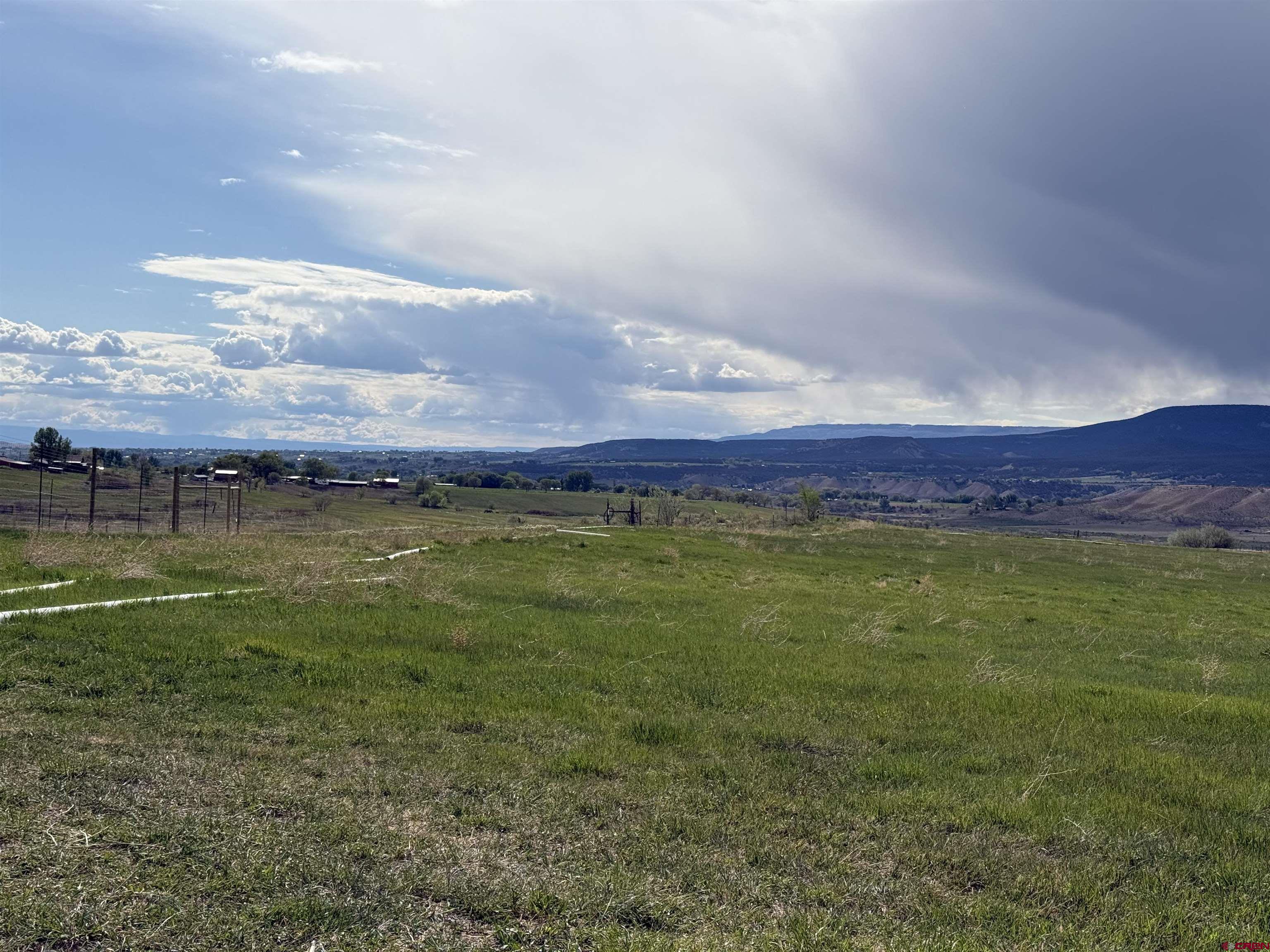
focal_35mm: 48
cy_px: 476
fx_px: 1761
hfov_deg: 39.7
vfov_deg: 30.3
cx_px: 635
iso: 64
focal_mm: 6.76
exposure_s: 1/11364
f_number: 1.78
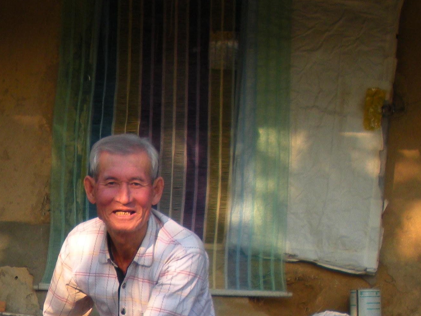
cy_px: 374
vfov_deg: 14.4
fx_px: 1216
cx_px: 17
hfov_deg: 19.2
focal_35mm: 100
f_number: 3.5
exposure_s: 1/200
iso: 64
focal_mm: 6.3
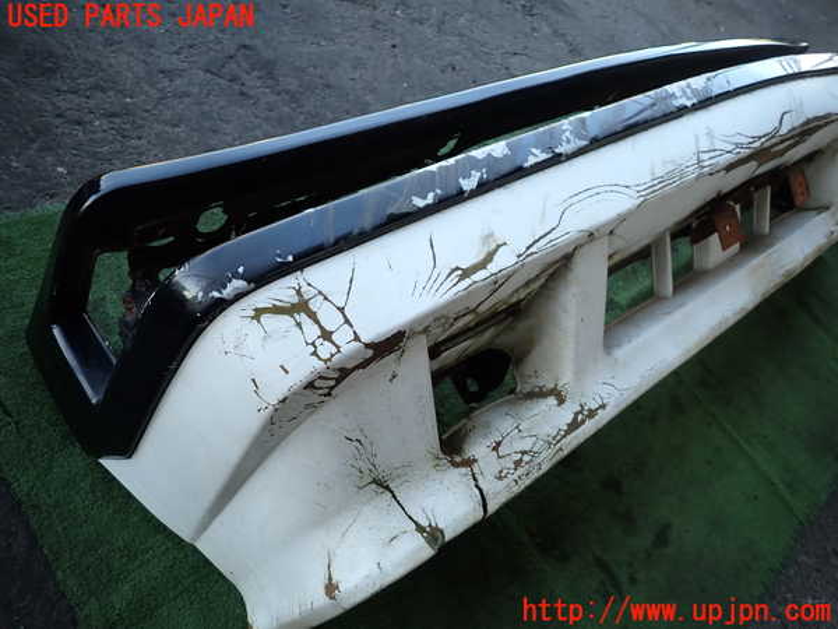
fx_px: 605
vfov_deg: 54.9
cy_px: 314
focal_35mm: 25
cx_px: 419
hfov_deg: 69.4
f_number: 2
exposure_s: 1/160
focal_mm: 4.5
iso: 100
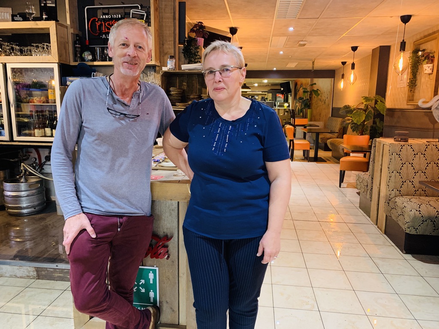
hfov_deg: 67.3
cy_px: 164
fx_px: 330
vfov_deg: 53.1
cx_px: 220
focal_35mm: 26
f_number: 1.8
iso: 500
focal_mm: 4.25
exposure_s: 1/25
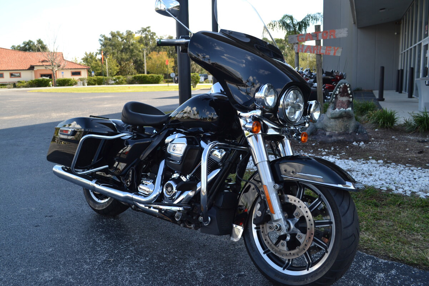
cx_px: 214
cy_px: 143
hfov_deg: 57.2
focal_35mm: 33
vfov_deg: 40.0
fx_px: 393
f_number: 6.3
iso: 100
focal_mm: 22
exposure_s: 1/160
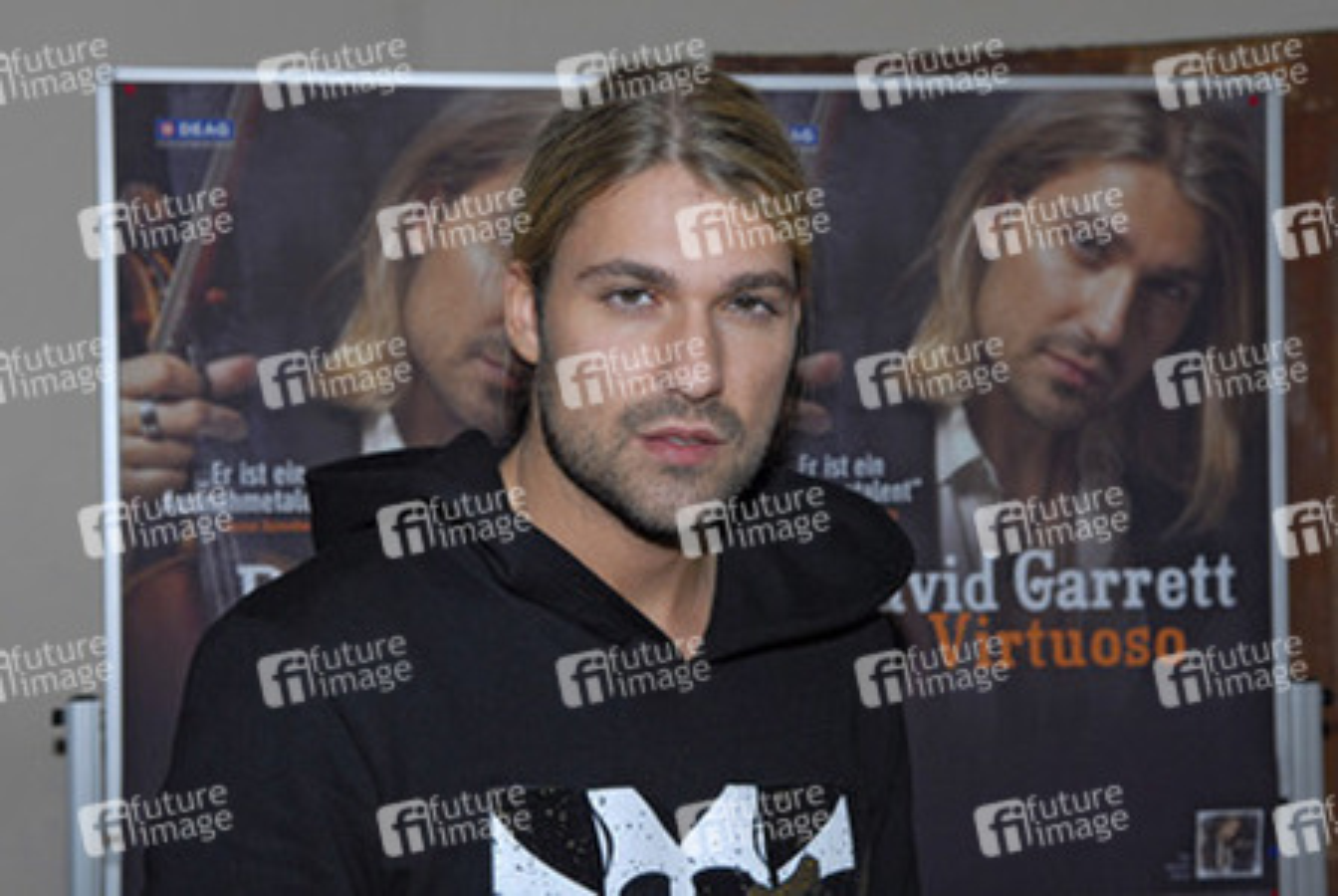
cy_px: 448
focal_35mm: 57
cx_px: 669
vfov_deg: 23.9
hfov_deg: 35.0
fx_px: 2121
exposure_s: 1/100
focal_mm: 38
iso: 640
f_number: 5.6
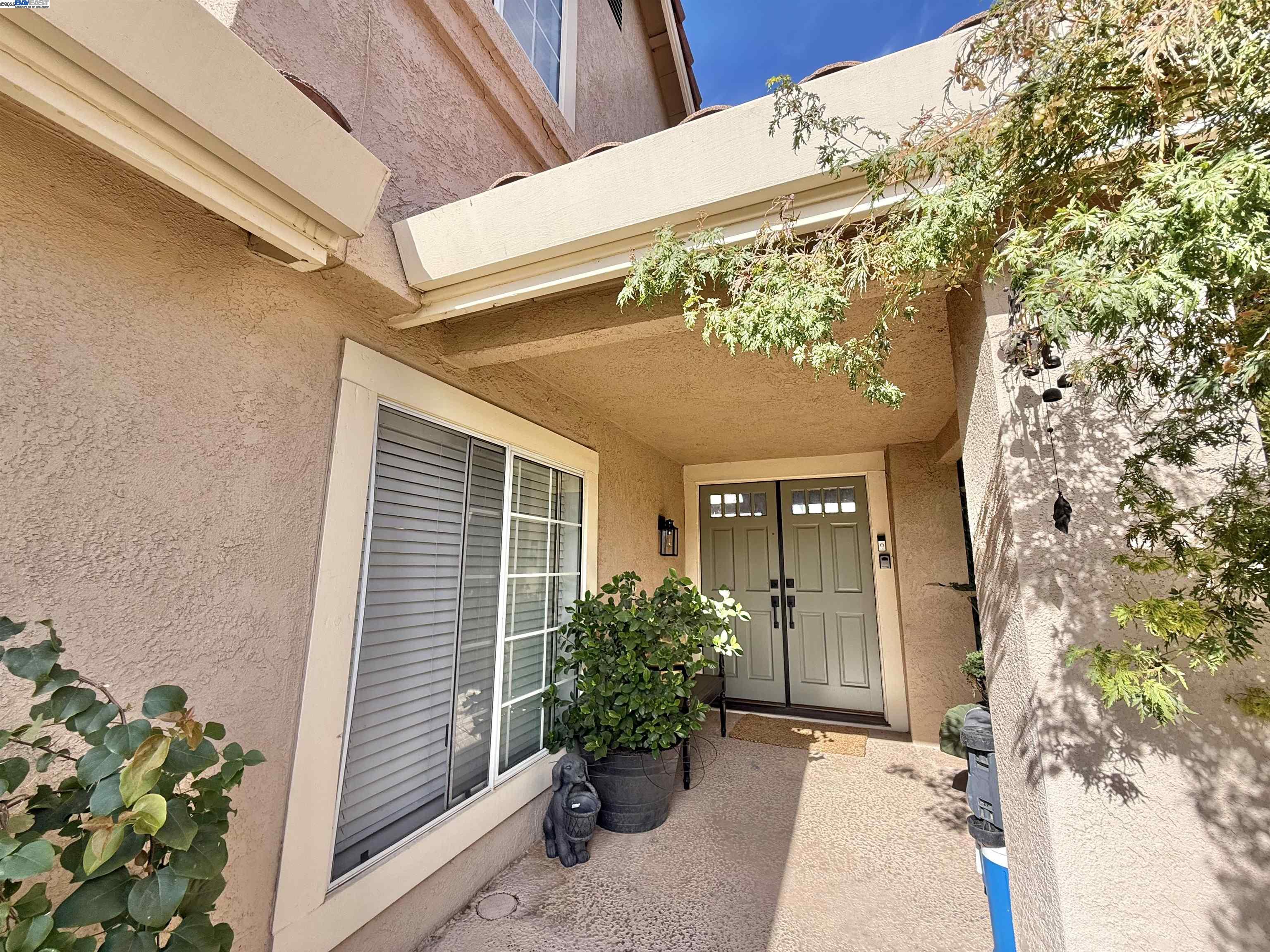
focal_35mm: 14
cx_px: 635
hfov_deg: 102.1
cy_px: 476
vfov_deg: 85.7
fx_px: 514
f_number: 2.2
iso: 64
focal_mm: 2.22
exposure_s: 1/370
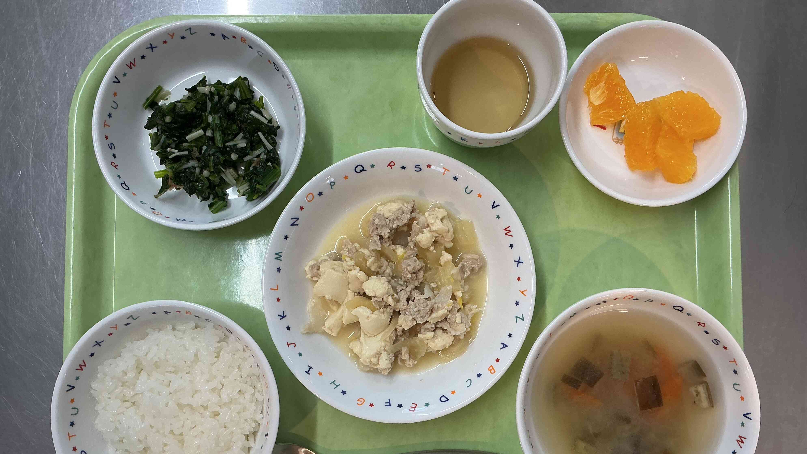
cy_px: 268
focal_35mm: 32
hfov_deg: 61.0
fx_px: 685
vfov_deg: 36.6
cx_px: 406
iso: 50
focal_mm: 3
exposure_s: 1/120
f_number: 1.8
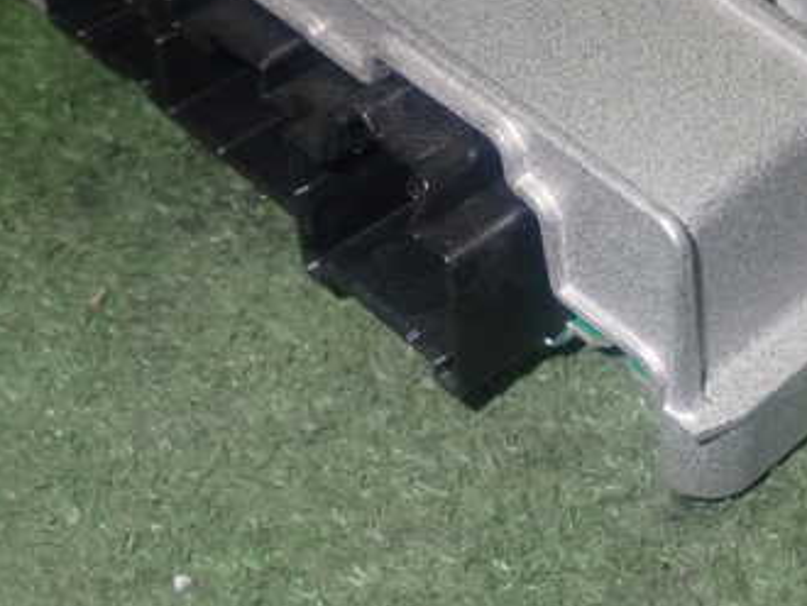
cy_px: 61
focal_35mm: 80
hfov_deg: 23.8
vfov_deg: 18.2
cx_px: 709
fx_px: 1866
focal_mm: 7.84
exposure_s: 1/40
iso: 500
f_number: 9
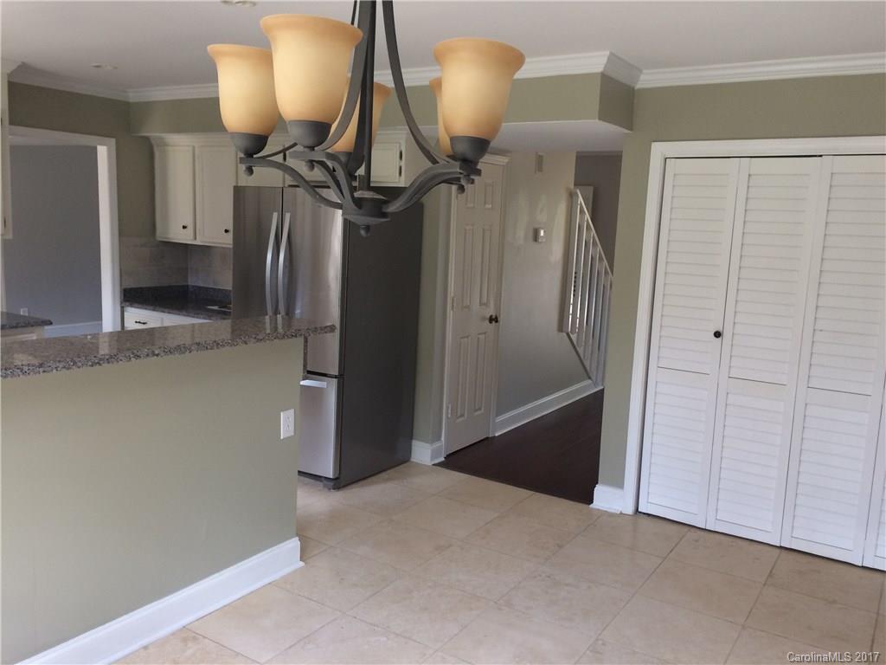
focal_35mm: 29
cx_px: 443
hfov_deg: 61.7
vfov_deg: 48.2
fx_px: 742
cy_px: 332
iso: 100
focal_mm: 4.15
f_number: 2.2
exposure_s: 1/30
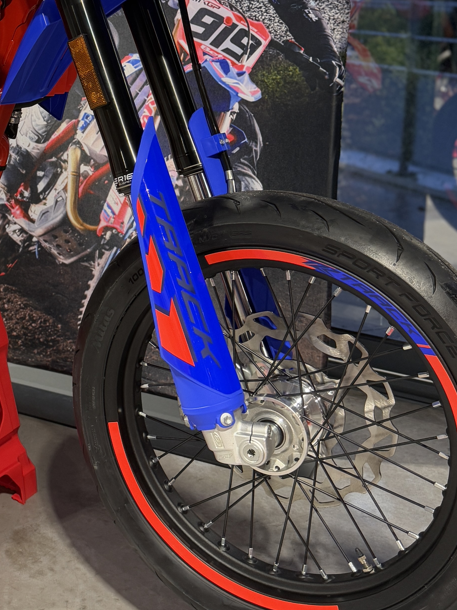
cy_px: 118
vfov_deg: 33.3
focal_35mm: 56
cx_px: 5
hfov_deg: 24.9
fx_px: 986
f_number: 1.78
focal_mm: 6.76
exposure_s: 1/50
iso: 125
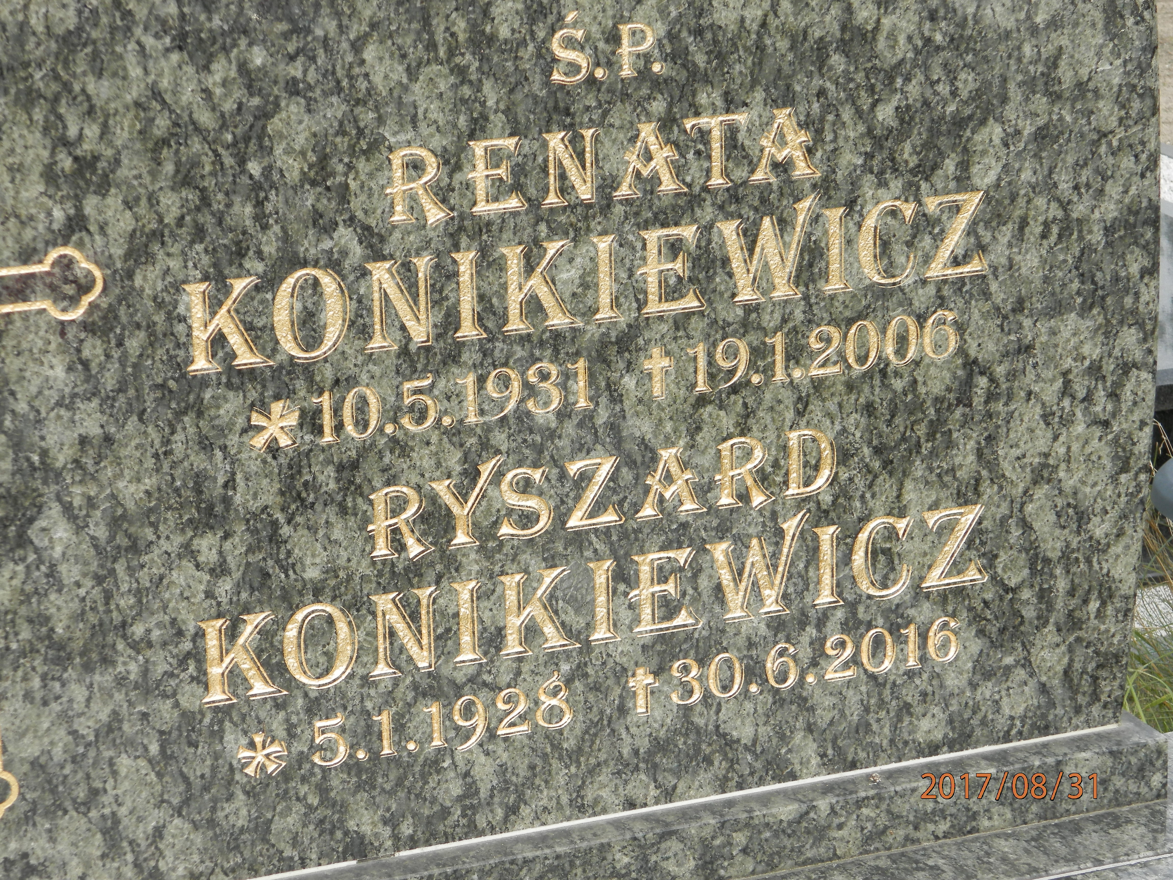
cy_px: 440
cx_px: 586
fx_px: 3592
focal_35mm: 106
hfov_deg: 18.5
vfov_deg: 14.0
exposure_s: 1/200
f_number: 4.5
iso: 80
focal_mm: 19
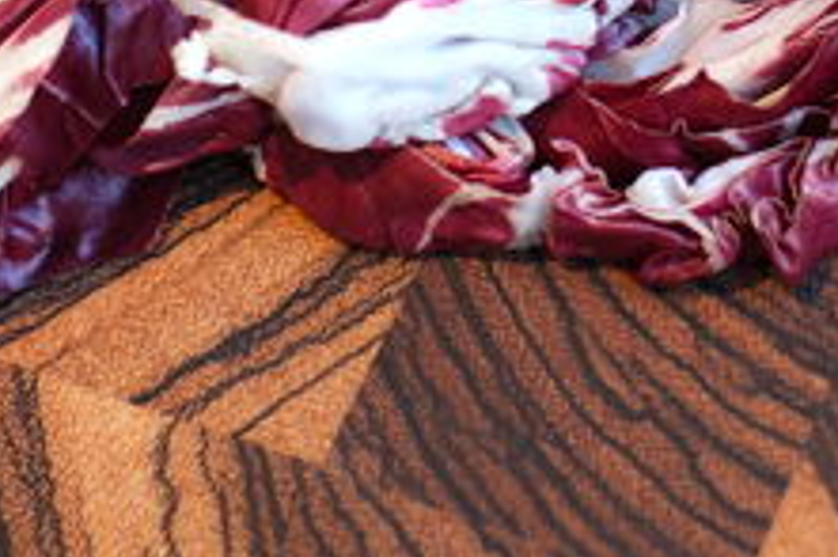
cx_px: 815
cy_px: -343
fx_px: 3559
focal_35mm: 153
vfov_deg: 8.7
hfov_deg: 13.3
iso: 250
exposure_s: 1/42
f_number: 2.8
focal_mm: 30
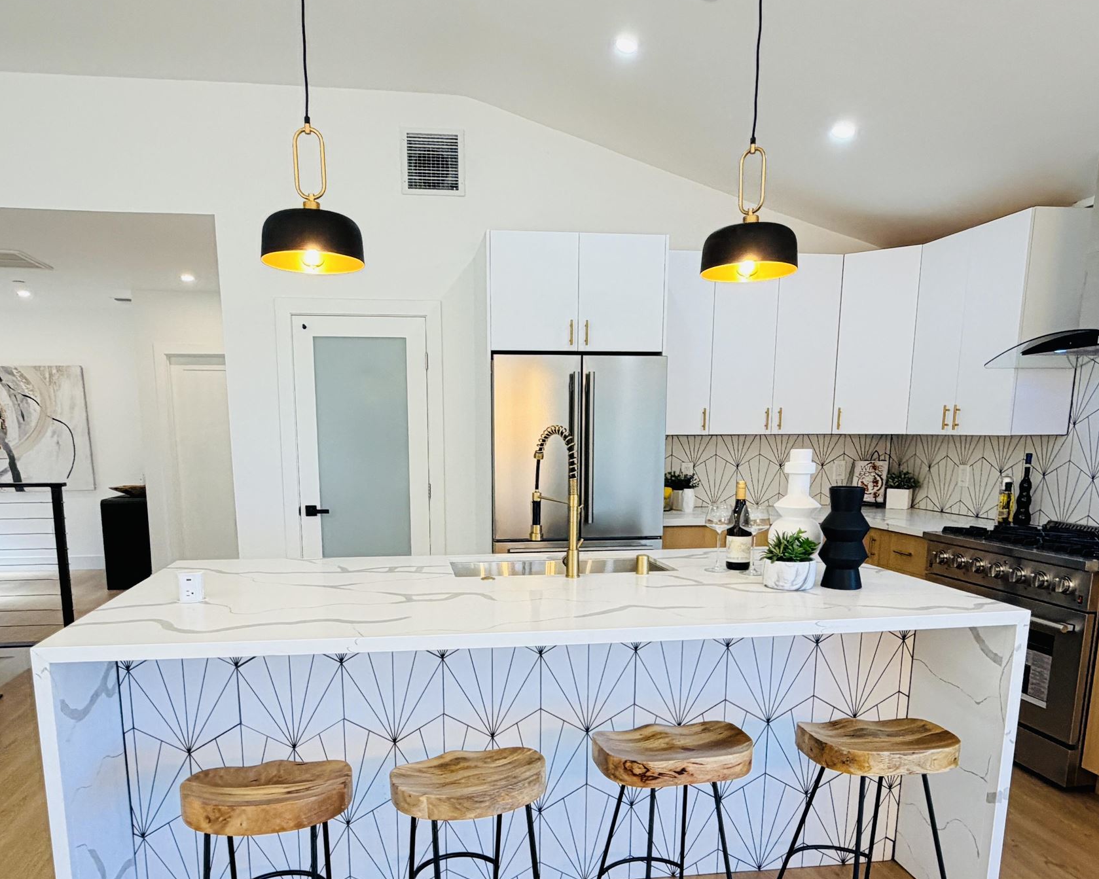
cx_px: 511
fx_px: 813
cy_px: 577
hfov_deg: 68.0
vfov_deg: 55.7
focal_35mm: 25
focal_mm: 2.22
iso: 100
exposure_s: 1/120
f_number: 2.2
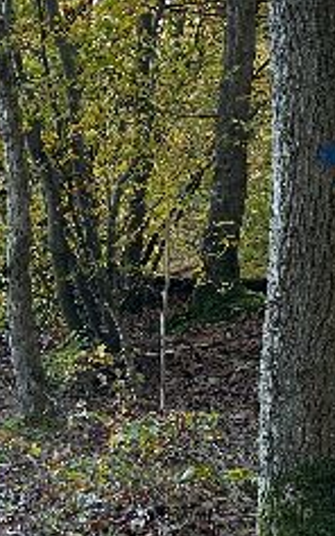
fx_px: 1096
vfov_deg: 27.3
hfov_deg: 14.2
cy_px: 354
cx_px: -362
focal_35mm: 75
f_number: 1.78
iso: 80
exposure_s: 1/516
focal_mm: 6.86
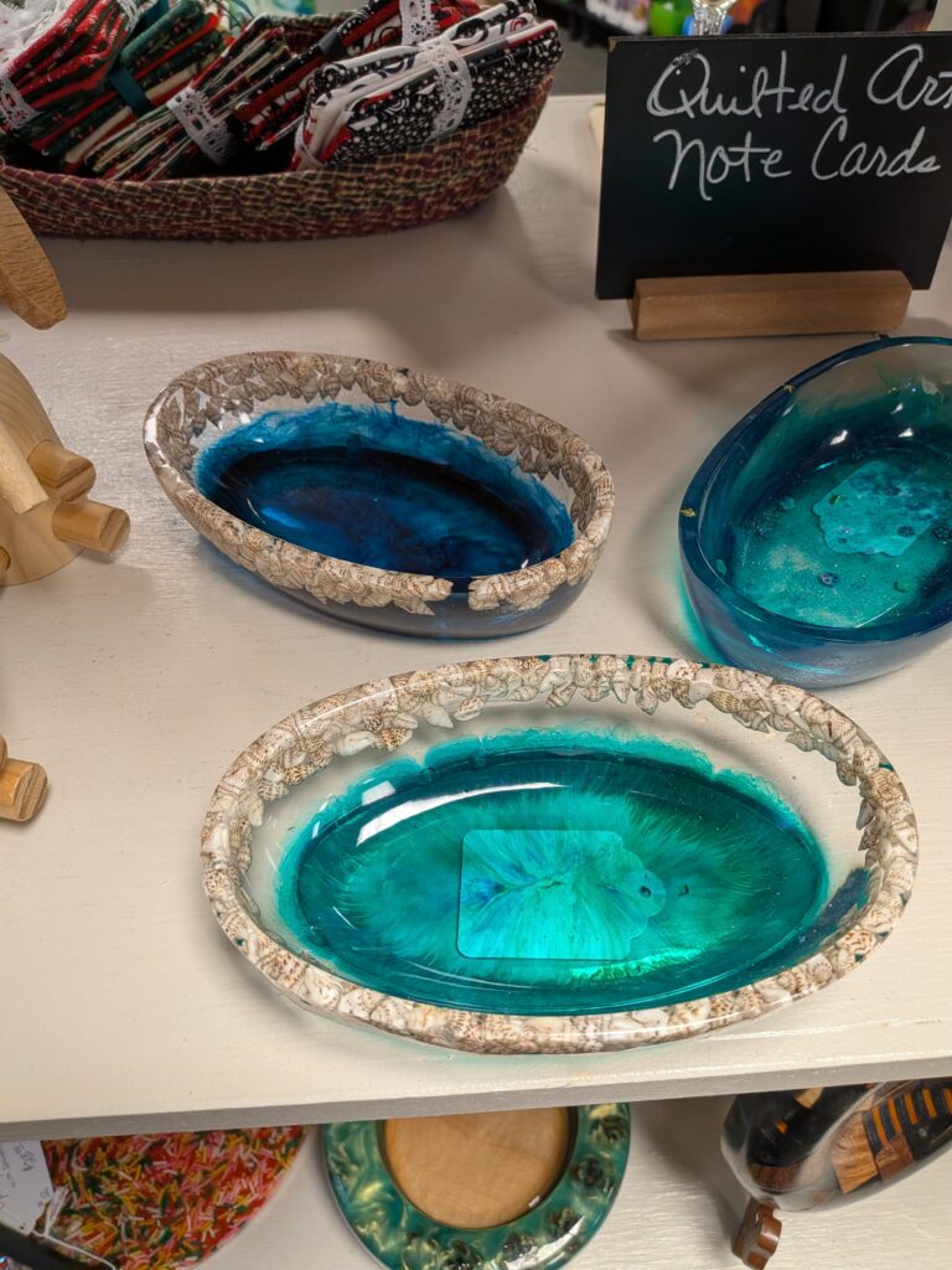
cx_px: 476
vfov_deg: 71.6
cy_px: 635
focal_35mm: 24
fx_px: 880
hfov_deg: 56.8
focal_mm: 4.53
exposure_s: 1/133
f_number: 1.7
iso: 246
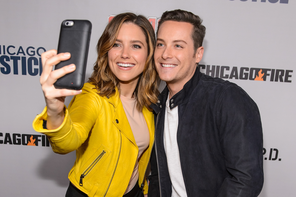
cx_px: 148
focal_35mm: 31
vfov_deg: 42.3
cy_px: 98
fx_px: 255
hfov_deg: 60.3
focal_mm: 31
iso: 1000
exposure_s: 1/250
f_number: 4.5
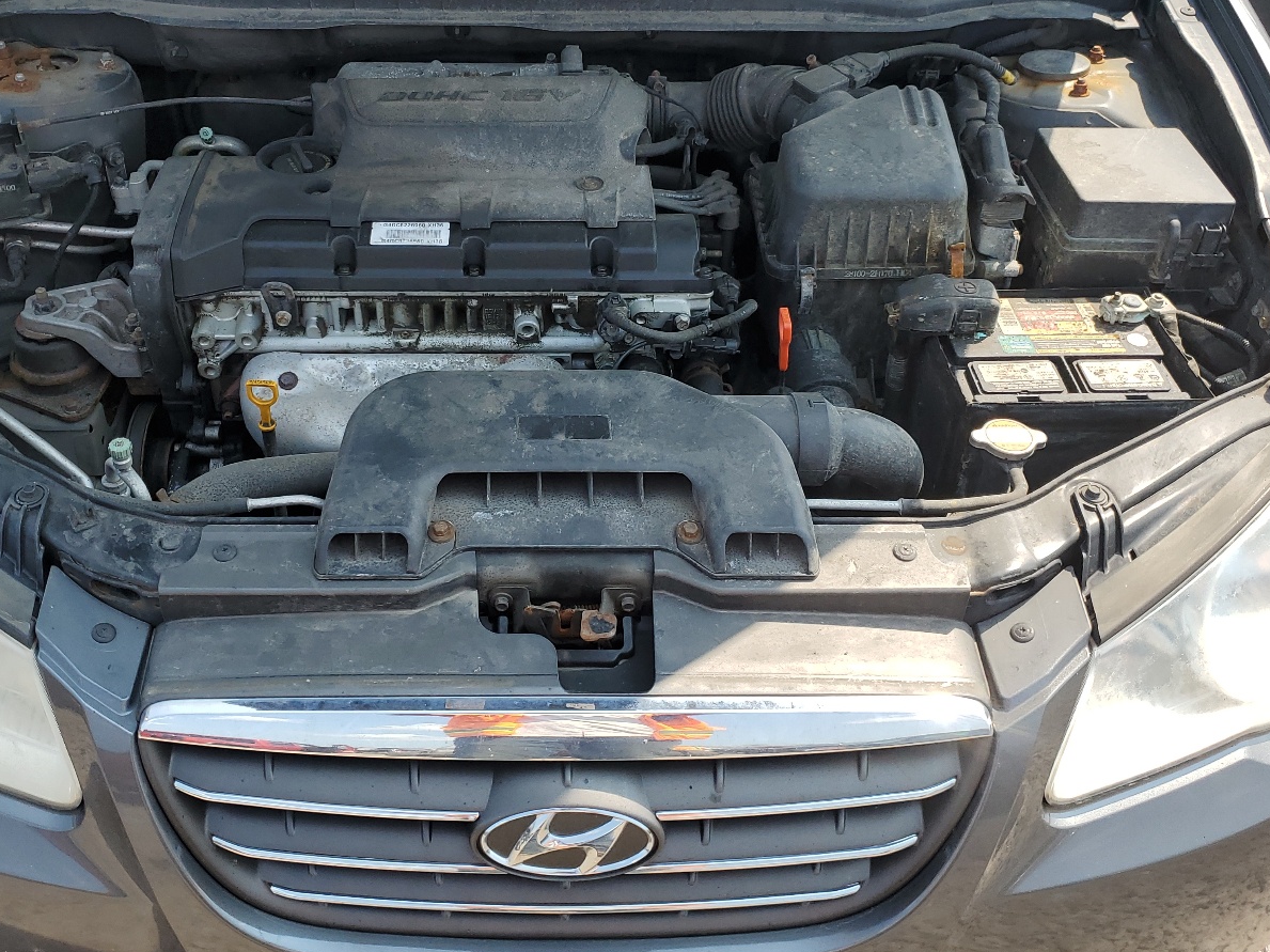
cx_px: 530
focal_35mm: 35
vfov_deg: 40.5
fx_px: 1284
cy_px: 376
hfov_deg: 52.4
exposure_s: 1/1111
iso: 50
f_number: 1.5
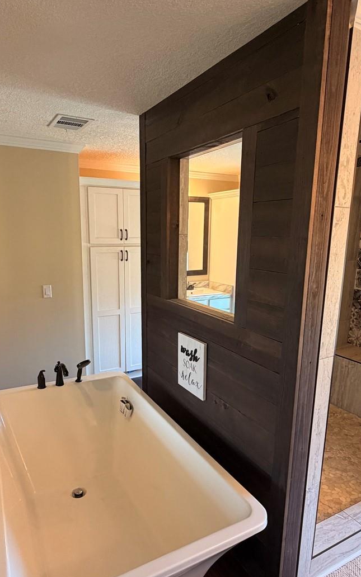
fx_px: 362
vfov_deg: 77.1
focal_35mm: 23
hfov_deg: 53.0
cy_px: 306
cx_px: 171
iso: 250
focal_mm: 2.22
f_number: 2.2
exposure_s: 1/60
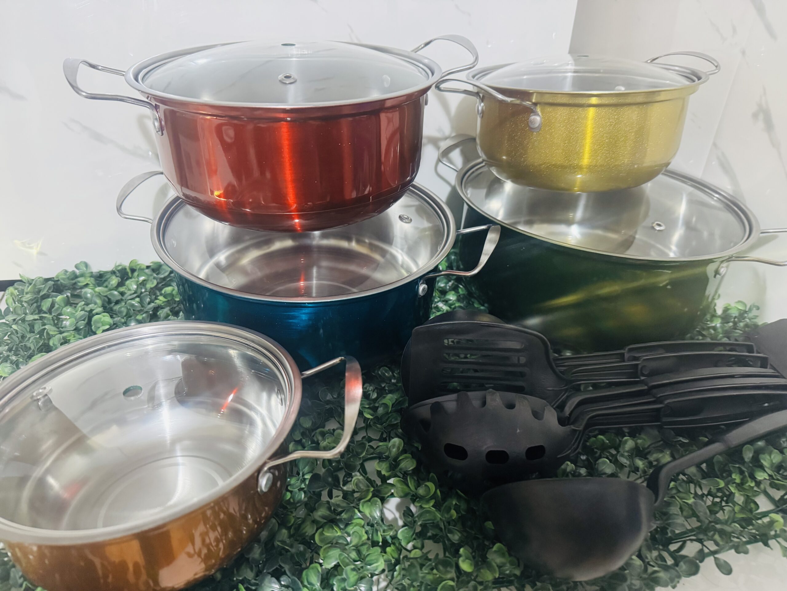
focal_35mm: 24
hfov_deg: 71.6
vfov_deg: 56.8
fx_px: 546
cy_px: 296
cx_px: 394
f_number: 1.78
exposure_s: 1/33
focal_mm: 6.76
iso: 800
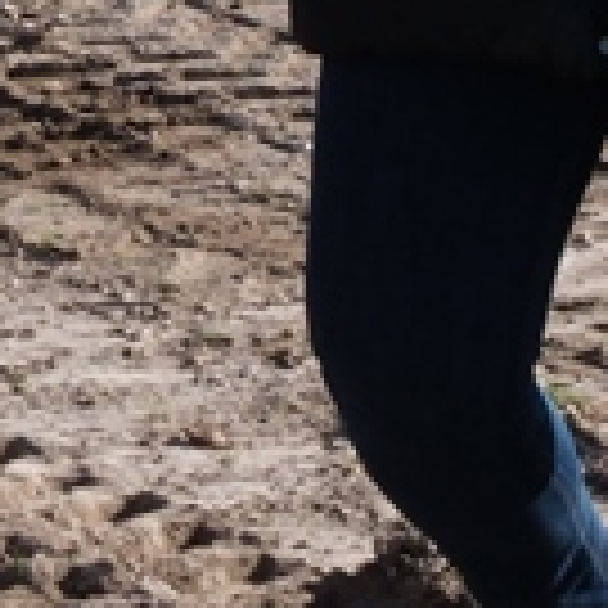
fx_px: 4988
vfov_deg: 6.7
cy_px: -799
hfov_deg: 6.7
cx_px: -635
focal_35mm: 251
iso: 1250
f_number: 18
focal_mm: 26
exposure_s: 1/320
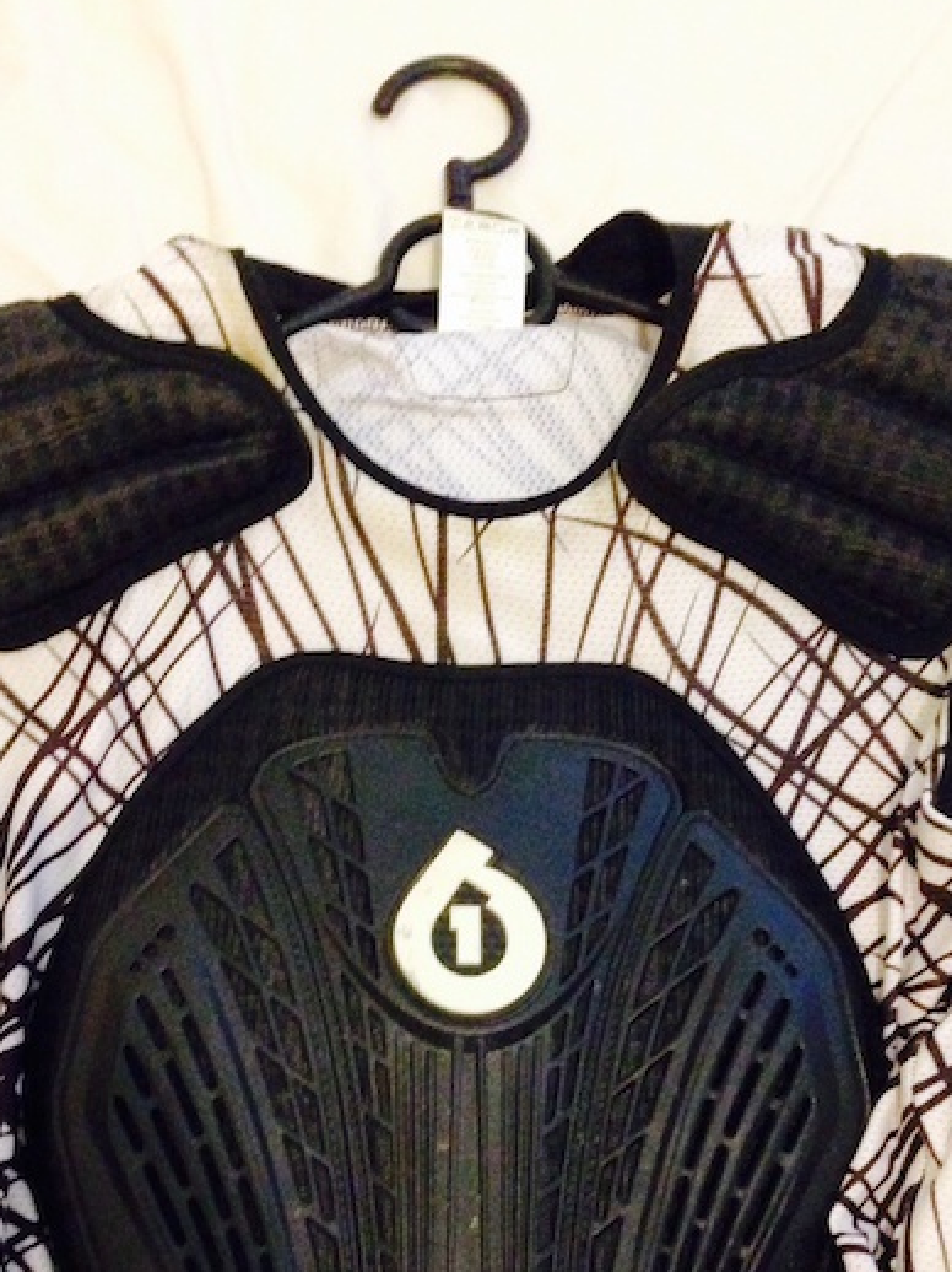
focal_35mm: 51
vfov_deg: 37.1
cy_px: 852
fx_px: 1872
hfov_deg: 28.5
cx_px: 461
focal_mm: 4.12
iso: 640
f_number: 2.4
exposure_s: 1/15
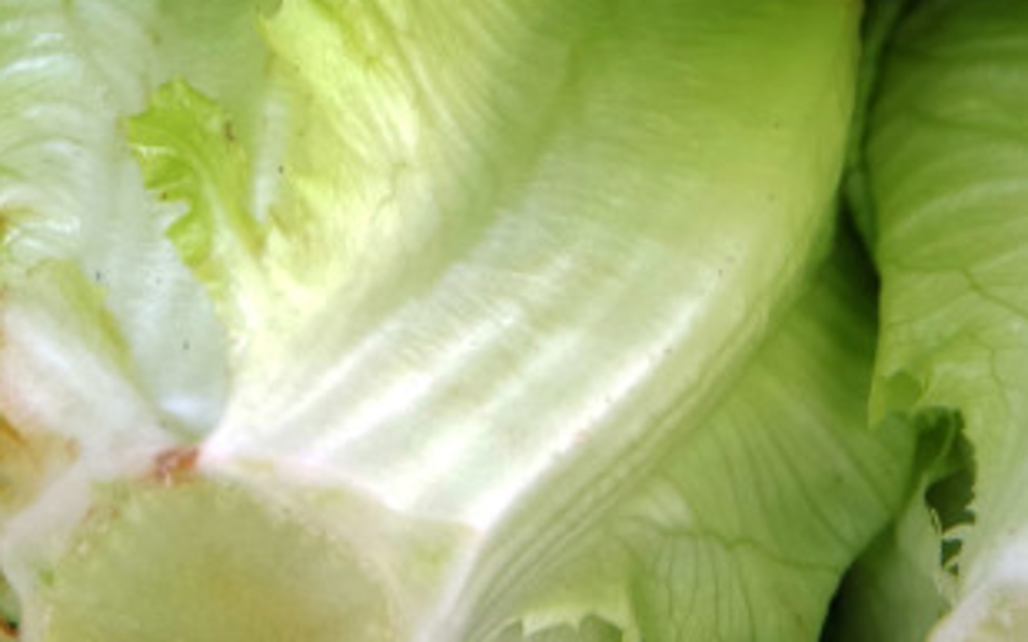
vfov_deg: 6.4
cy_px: -173
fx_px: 5658
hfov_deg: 10.4
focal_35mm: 202
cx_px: 539
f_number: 4.5
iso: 200
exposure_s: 1/160
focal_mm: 40
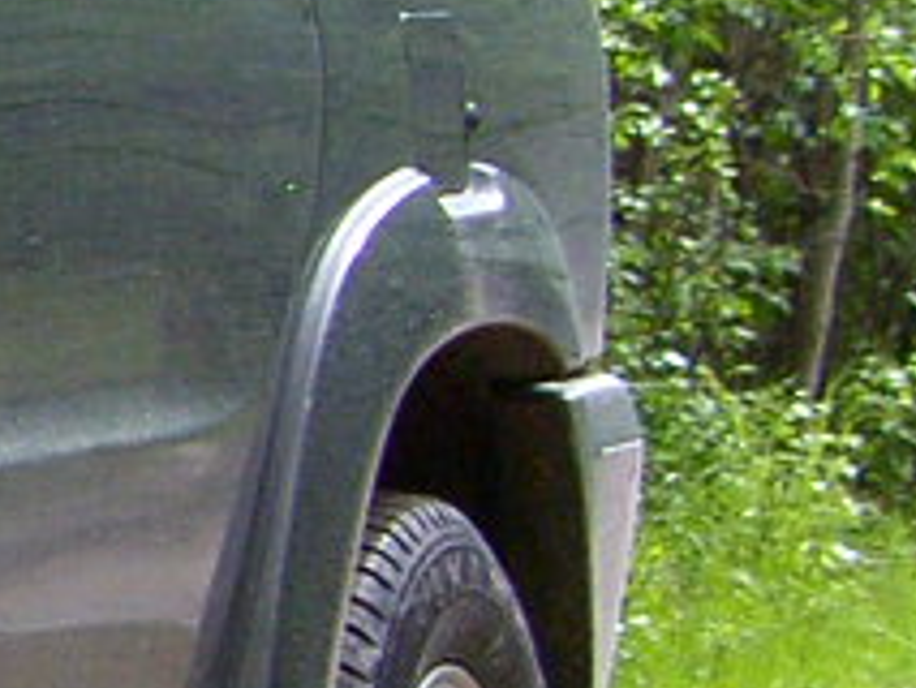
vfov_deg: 3.2
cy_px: 258
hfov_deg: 4.2
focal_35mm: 460
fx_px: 12179
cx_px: -1531
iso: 100
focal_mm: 15.5
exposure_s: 1/640
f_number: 3.2
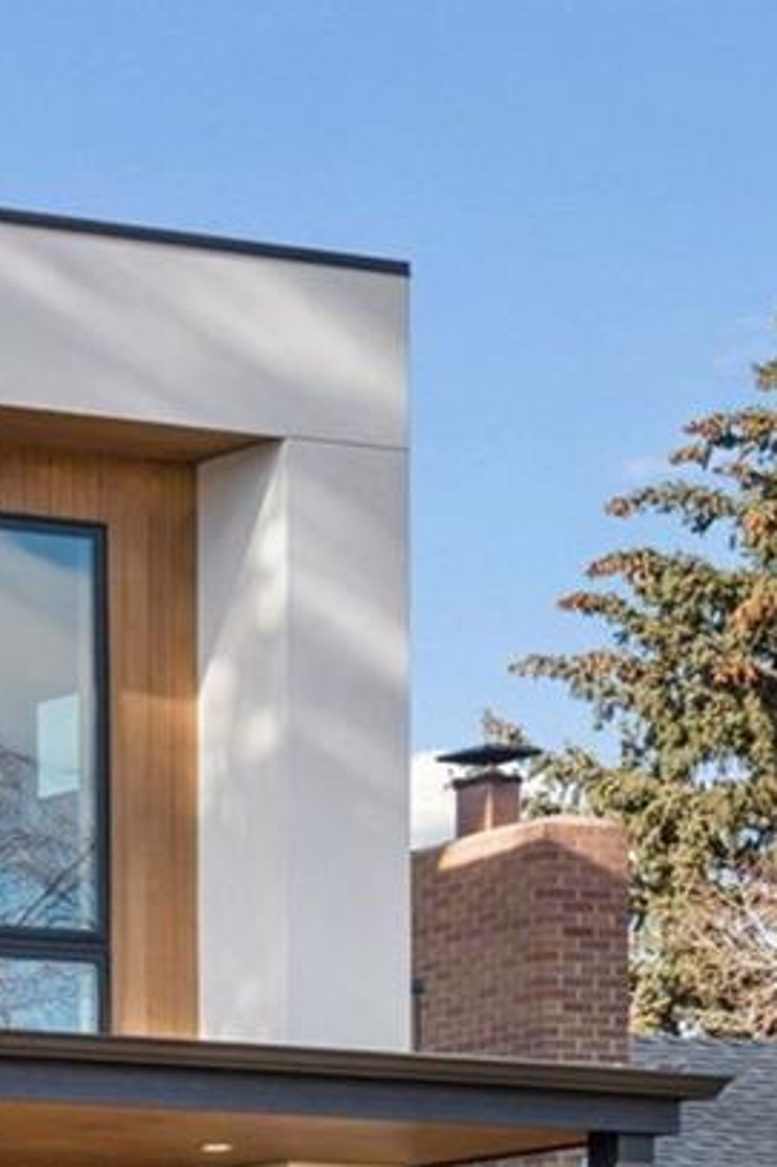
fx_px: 5476
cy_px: 920
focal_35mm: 169
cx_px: -892
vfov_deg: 12.1
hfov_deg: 7.7
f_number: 10
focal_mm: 43
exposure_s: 1/250
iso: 400
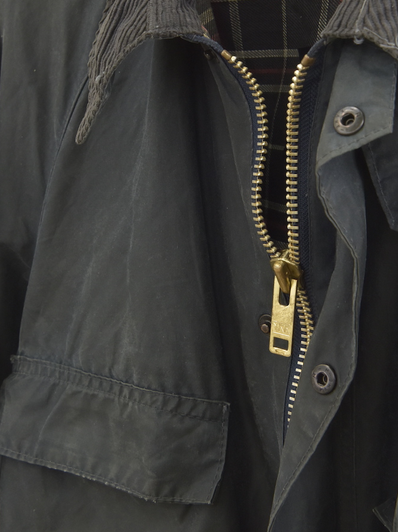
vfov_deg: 23.3
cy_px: 133
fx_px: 1273
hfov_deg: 17.8
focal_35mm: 83
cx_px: 207
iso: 640
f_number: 10
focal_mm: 40
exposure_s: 1/80
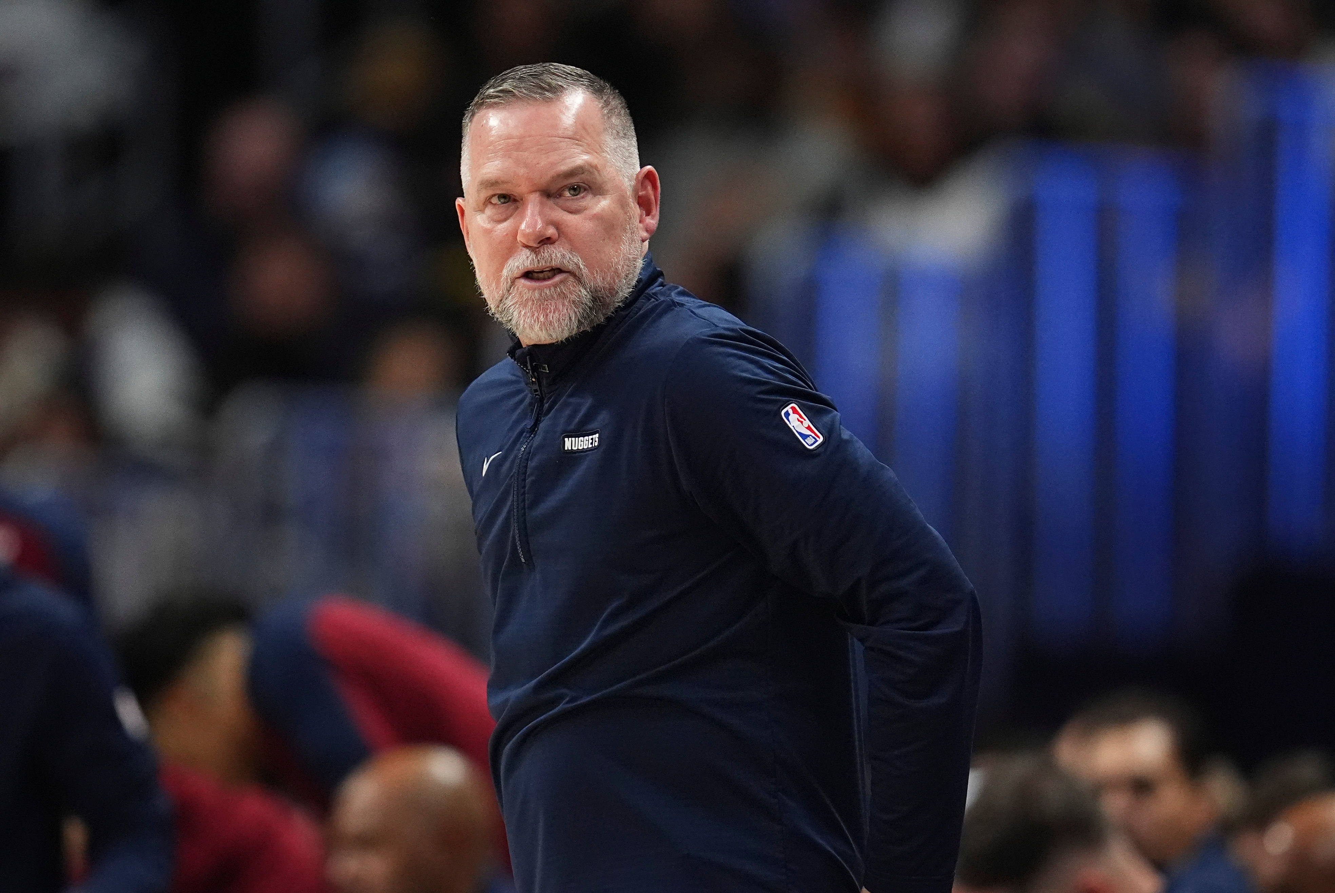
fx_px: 22269
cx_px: 668
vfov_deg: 2.3
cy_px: 446
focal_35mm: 600
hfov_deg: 3.4
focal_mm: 400
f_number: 3.2
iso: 5000
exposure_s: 1/2000
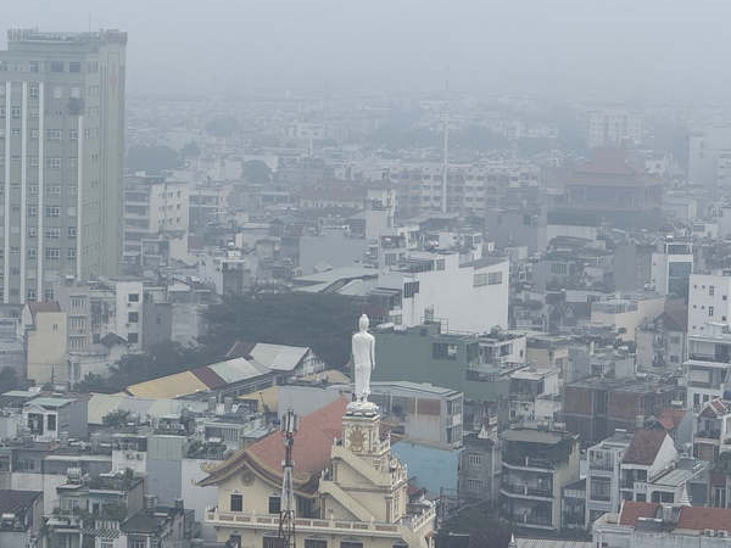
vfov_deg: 11.6
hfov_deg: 15.4
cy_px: 285
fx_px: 2703
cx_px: 372
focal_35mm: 128
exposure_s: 1/784
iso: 50
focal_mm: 15.66
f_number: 2.8
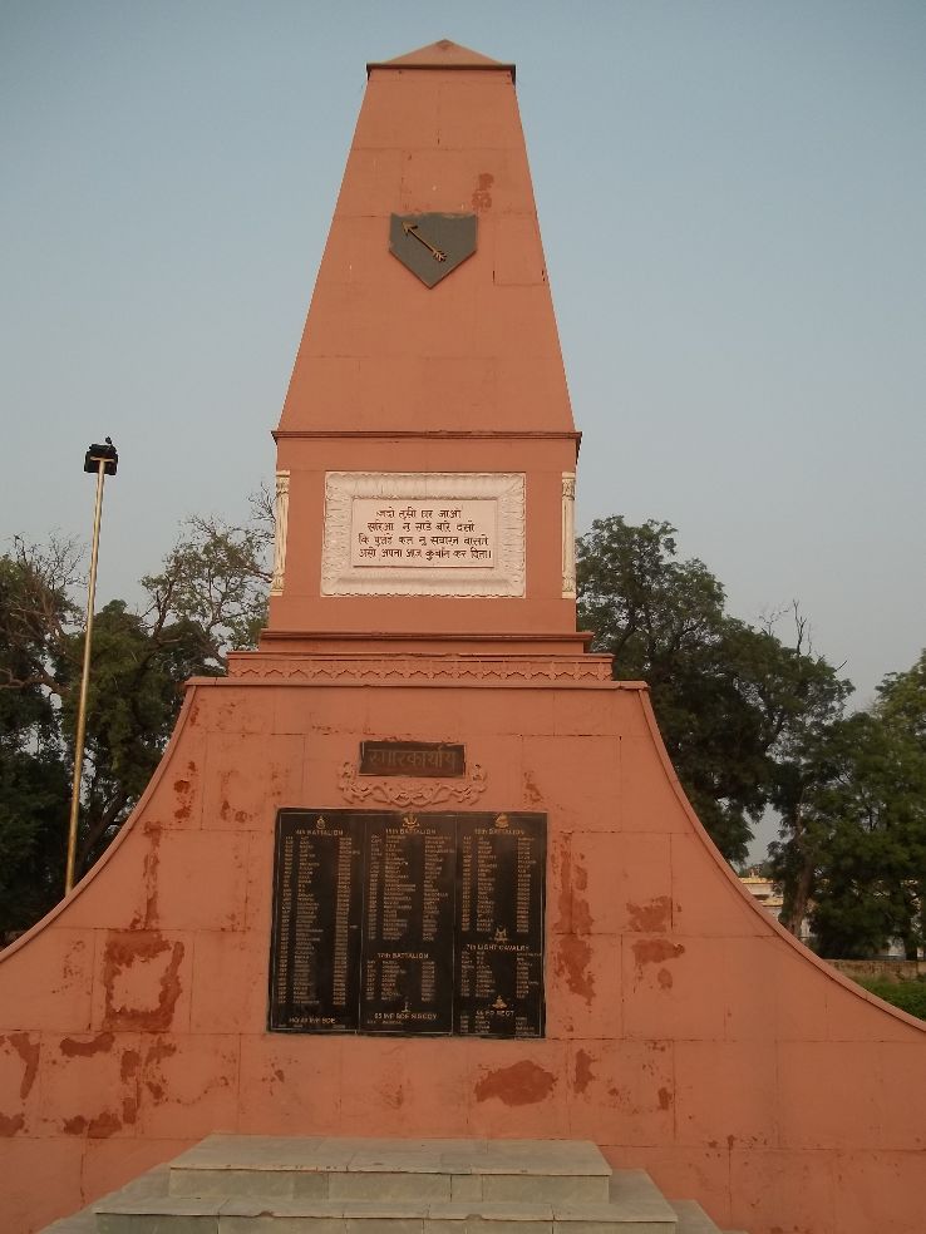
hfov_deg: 39.7
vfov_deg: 51.4
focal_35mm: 36
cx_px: 463
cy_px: 617
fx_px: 1284
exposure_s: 1/500
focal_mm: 6.5
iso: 64
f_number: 3.1
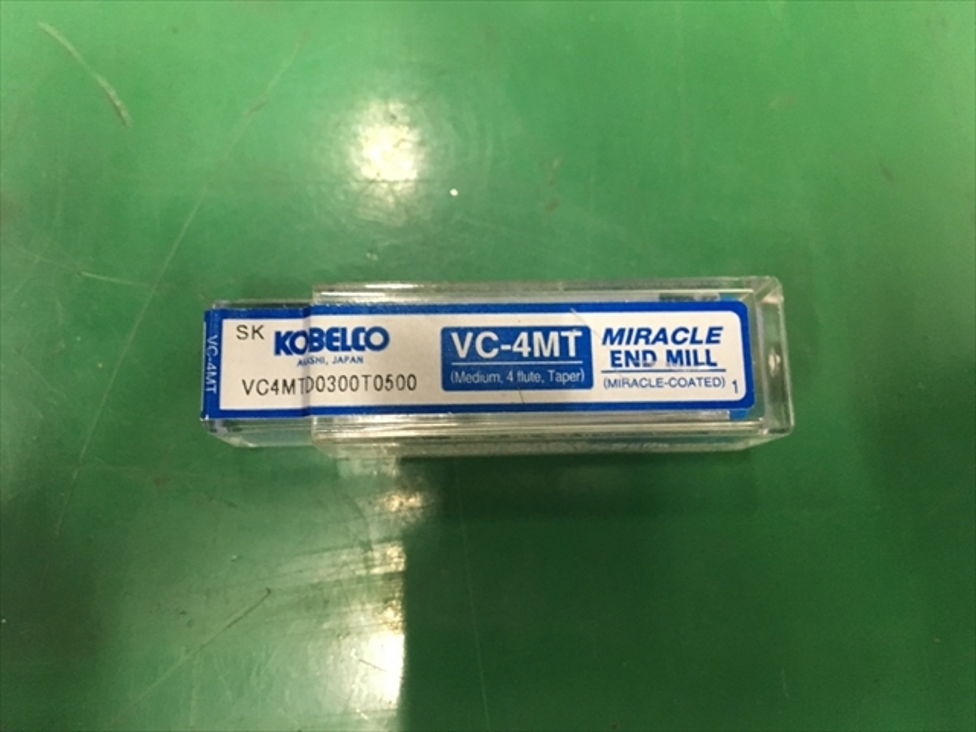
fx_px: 818
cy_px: 366
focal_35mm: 29
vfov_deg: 48.2
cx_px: 488
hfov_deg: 61.7
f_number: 2.2
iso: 200
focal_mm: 4.15
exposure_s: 1/20
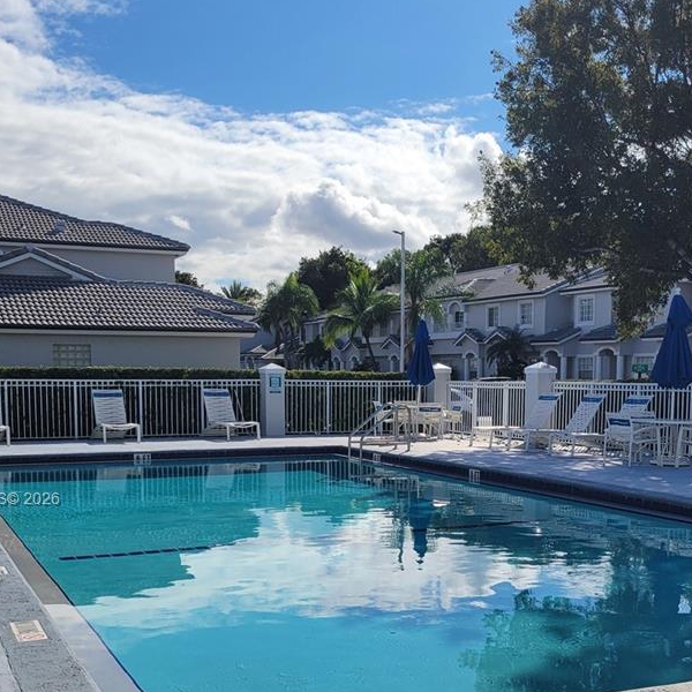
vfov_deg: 36.1
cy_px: 501
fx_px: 1040
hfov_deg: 36.8
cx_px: 366
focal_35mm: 46
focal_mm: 5.4
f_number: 1.8
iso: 40
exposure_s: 1/6068
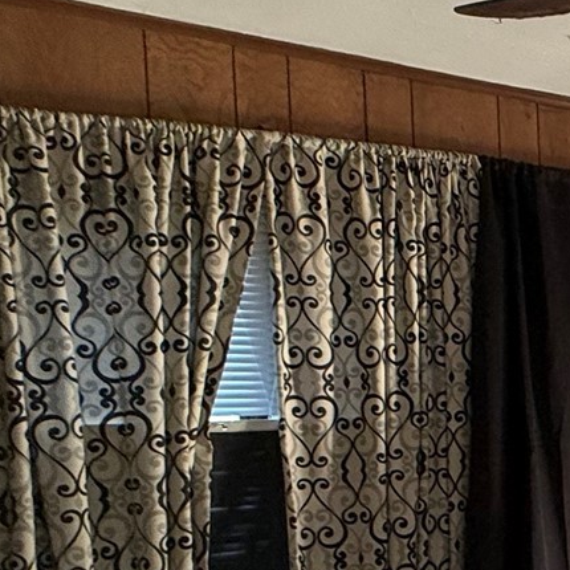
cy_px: 452
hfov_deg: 17.0
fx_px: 1099
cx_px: 1246
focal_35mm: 59
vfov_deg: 28.5
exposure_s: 1/99
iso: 160
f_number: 2.2
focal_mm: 2.22
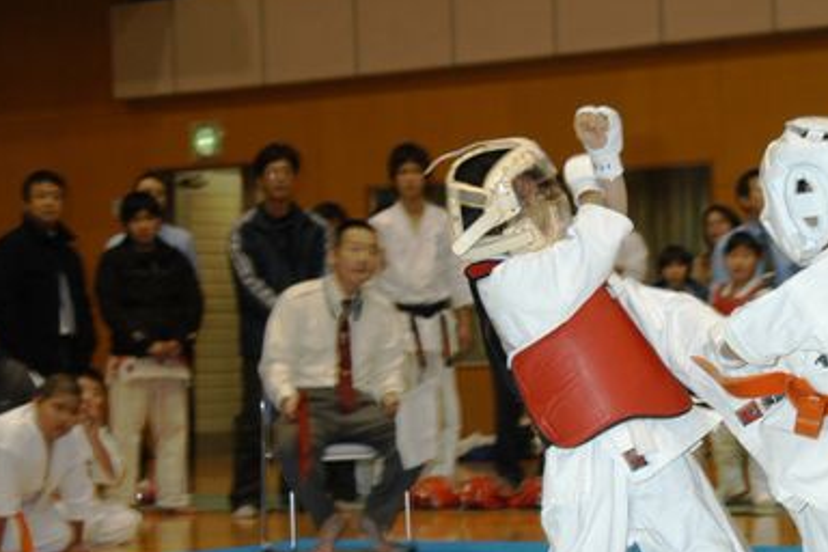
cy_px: 372
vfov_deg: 11.7
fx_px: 2691
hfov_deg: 17.4
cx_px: 602
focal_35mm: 117
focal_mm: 50
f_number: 5.6
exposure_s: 1/80
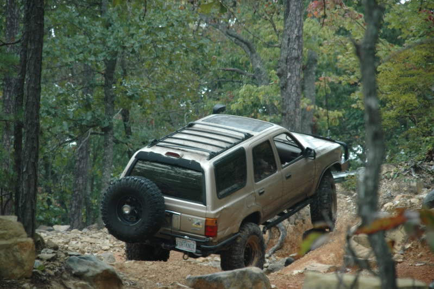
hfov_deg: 10.2
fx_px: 2439
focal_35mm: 202
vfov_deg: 6.8
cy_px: 144
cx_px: 217
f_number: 6
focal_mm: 135
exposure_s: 1/80
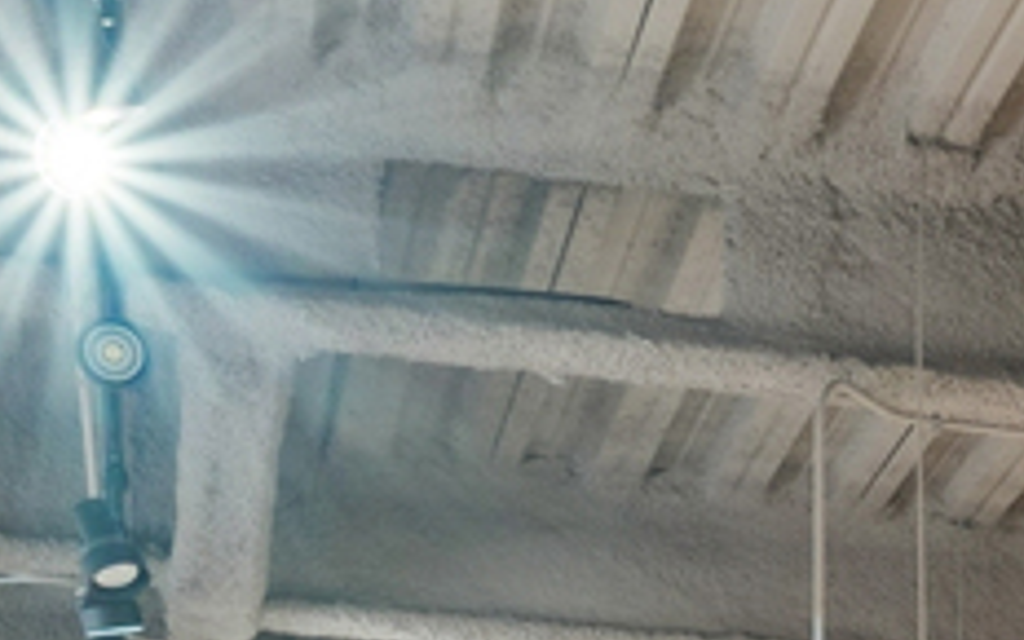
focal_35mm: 135
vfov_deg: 8.5
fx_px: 3767
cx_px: 1876
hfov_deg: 13.7
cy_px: 1779
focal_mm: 19
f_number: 11
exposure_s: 1/5
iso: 400
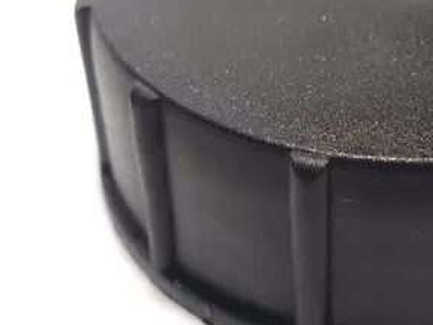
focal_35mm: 74
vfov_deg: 19.7
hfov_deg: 25.8
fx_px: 926
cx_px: 348
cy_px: 61
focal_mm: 5.5
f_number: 2.8
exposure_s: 1/30
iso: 80
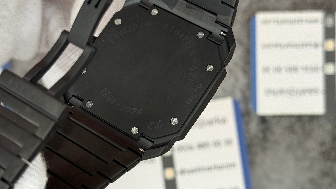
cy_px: 120
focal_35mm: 70
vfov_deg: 17.2
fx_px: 624
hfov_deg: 30.2
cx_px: 168
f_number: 1.78
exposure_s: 1/503
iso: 64
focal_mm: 6.76
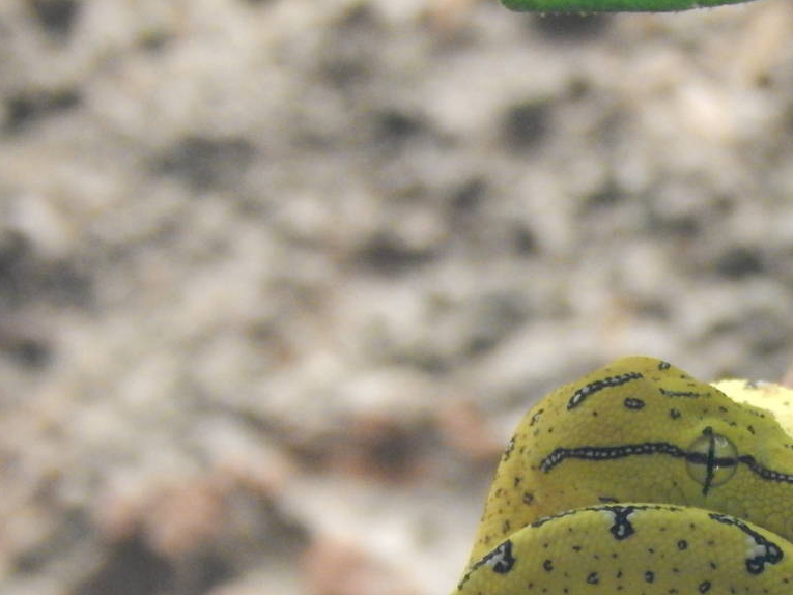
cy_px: 555
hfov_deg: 2.7
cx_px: 671
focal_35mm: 732
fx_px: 16772
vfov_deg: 2.0
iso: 720
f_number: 5.7
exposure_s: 1/30
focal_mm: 62.2
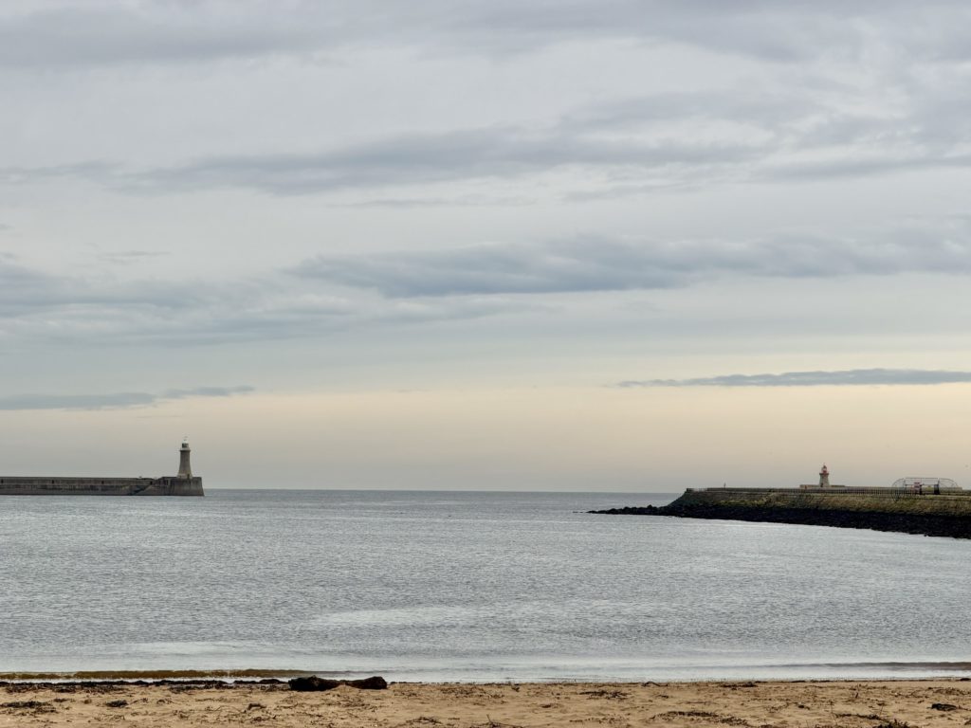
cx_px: 486
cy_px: 364
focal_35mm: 100
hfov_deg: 19.6
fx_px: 2805
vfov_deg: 14.8
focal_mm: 16.89
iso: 50
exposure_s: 1/413
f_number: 2.8
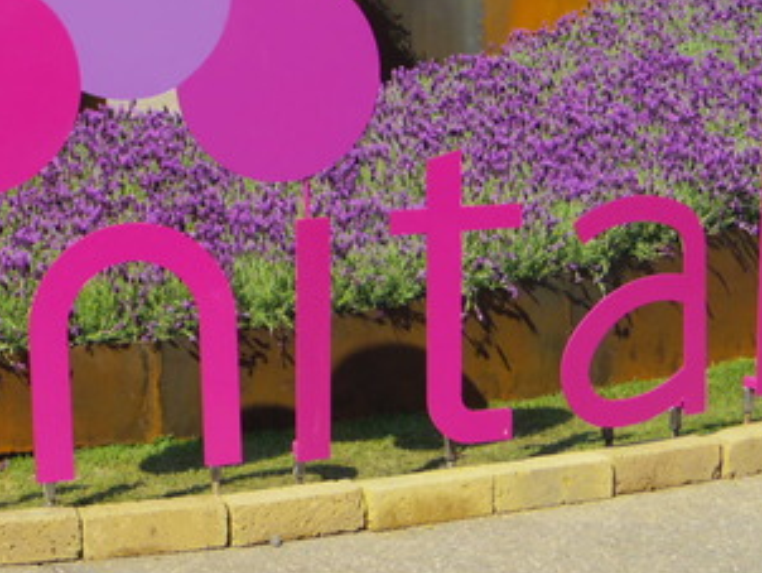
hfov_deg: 21.8
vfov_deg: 16.5
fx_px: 1961
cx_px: 214
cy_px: 136
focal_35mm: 89
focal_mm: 8.7
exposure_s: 1/2000
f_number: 3.5
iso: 200
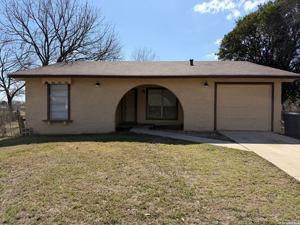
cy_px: 112
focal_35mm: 24
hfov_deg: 71.6
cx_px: 150
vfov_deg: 56.8
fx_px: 208
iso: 80
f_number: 1.78
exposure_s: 1/4975
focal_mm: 6.76
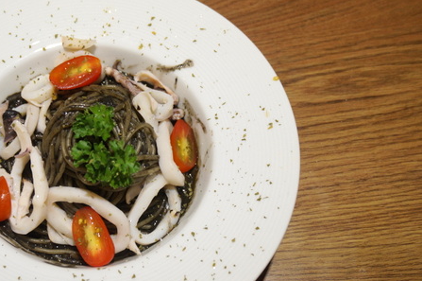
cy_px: 162
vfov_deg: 25.1
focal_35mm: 54
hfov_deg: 36.7
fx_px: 629
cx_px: 144
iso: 400
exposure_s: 1/60
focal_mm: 25
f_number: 4.5
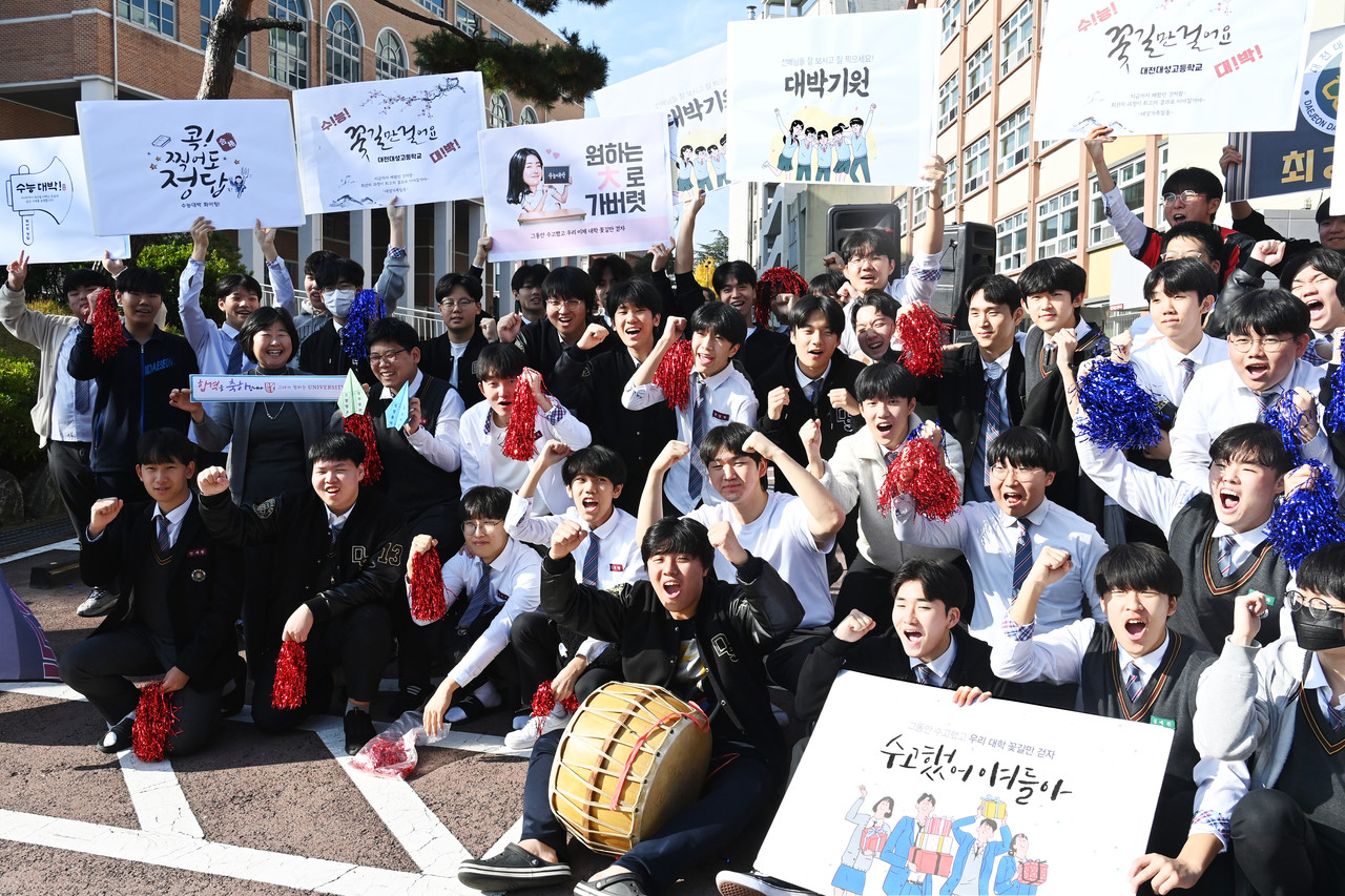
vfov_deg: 41.1
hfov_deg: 58.7
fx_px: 1195
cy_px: 448
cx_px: 672
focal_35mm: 32
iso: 1000
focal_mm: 32
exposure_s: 1/800
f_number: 13
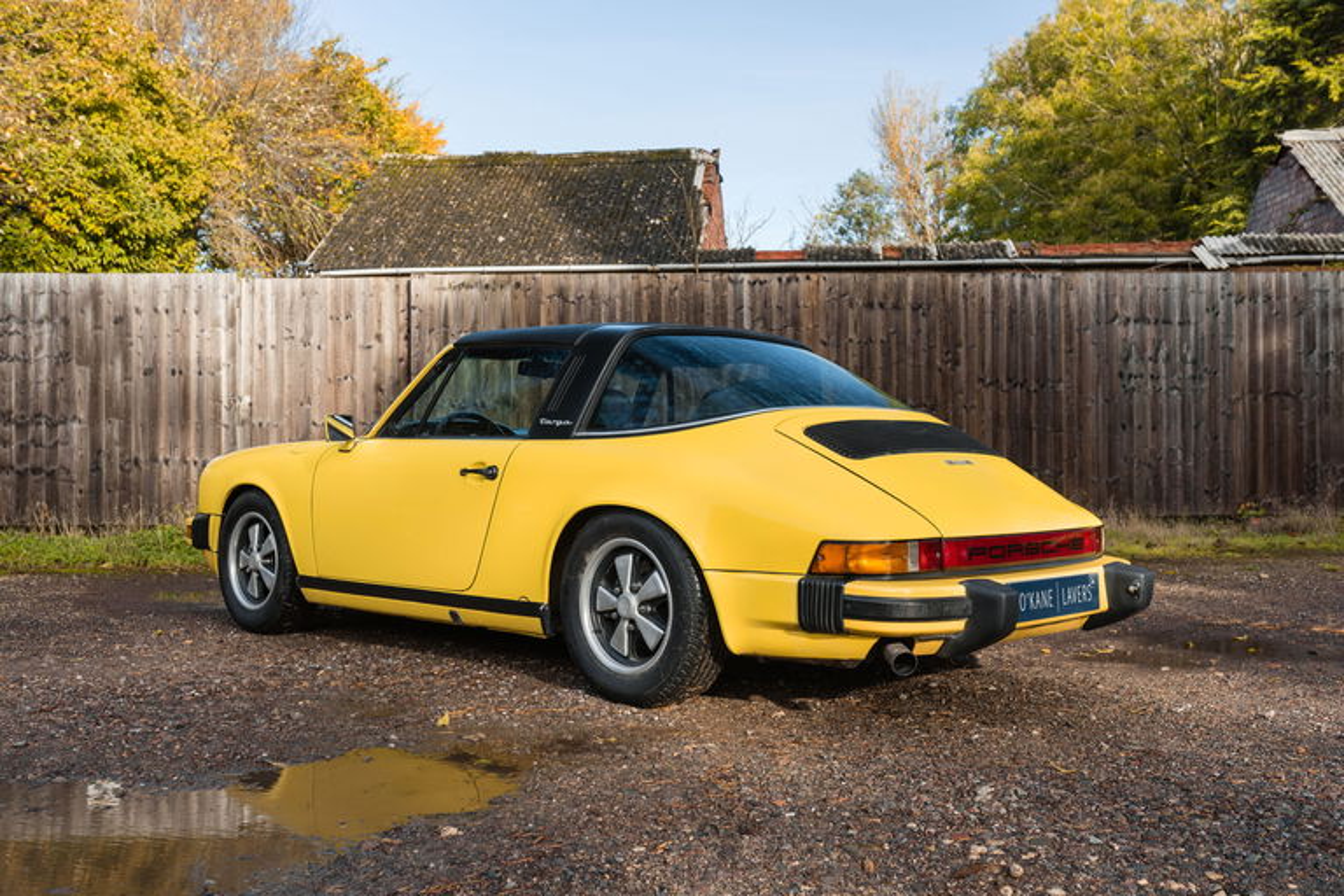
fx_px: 1307
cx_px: 672
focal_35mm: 35
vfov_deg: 37.9
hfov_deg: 54.4
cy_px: 448
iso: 200
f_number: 7.1
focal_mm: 35
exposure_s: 1/100
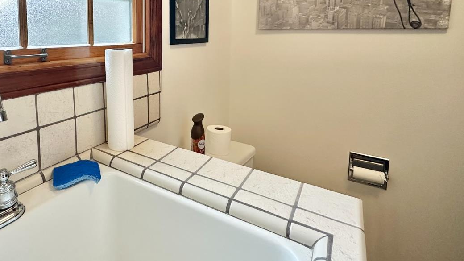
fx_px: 271
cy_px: 61
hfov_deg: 78.7
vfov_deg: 49.2
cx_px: 157
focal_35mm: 22
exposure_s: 1/60
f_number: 2.2
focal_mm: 2.22
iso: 250
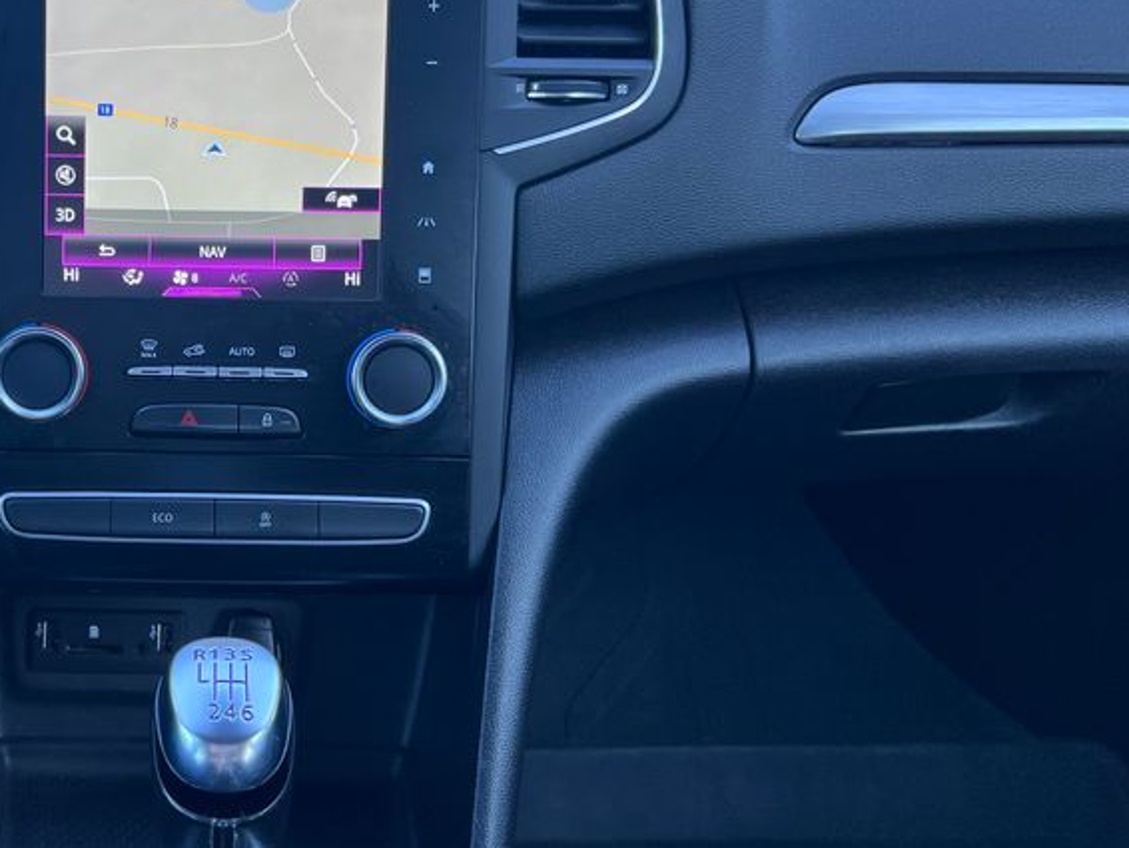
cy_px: 309
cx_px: 182
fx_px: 1534
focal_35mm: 47
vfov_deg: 30.7
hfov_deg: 38.5
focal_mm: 5.7
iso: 64
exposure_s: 1/110
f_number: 1.5
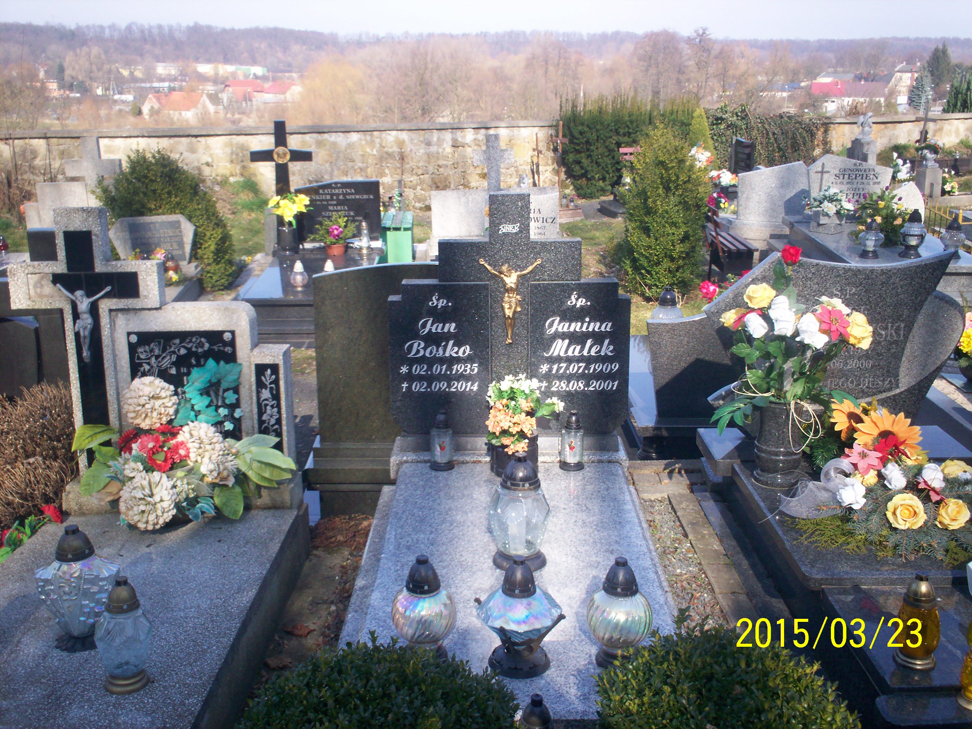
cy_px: 364
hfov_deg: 51.4
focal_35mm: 36
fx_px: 1011
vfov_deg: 39.7
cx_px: 486
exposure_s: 1/180
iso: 100
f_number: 4.5
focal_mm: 6
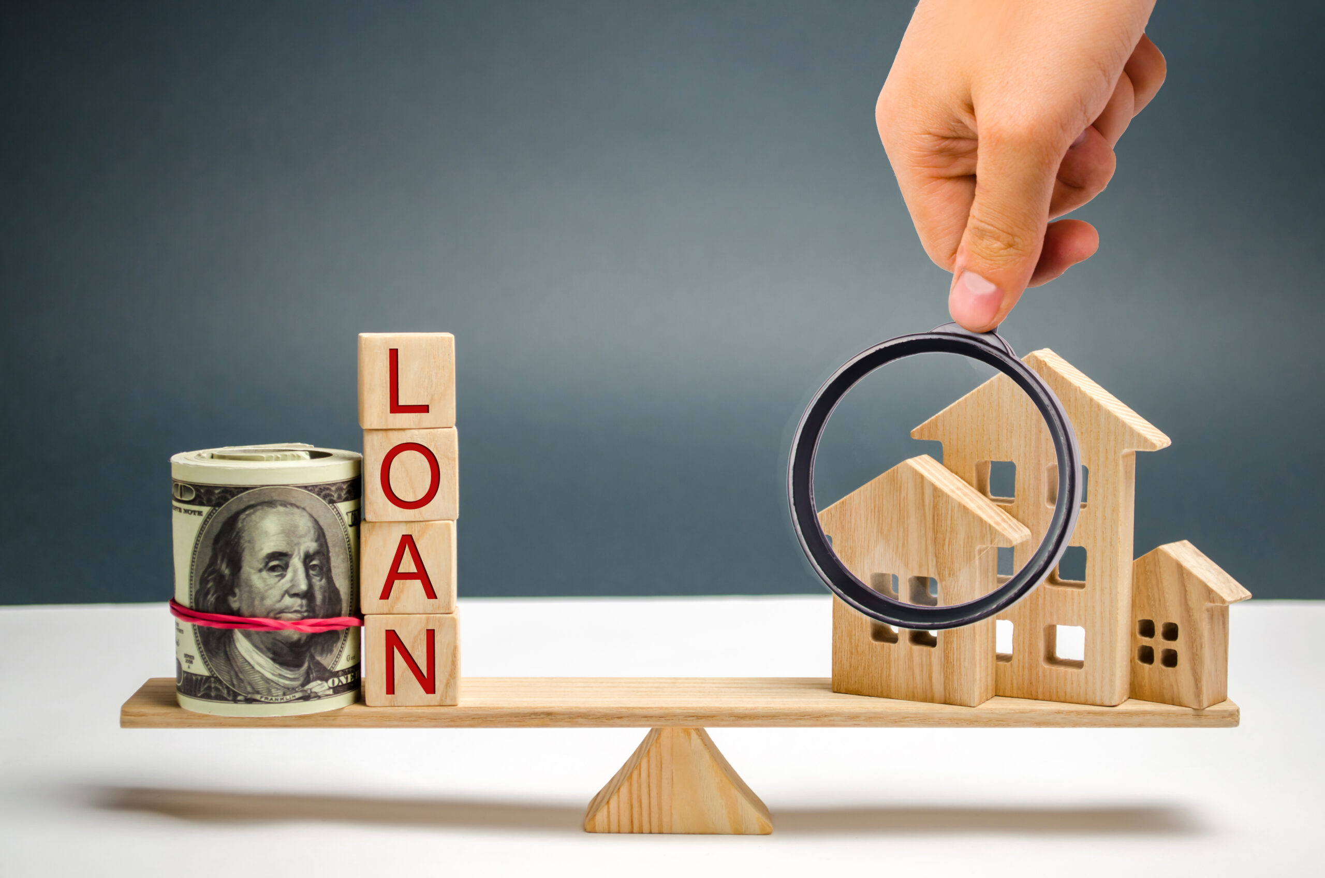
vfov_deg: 20.5
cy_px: 439
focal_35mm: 66
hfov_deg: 30.6
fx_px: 2424
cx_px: 662
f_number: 5.3
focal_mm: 44
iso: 100
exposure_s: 1/160
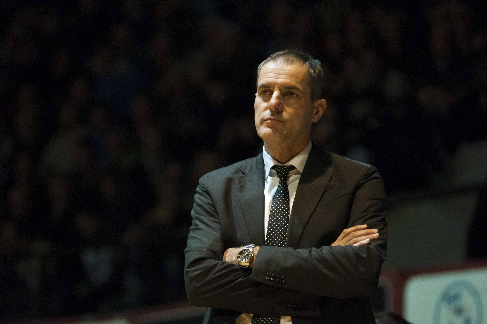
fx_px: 3547
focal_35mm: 262
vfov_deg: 5.2
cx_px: 244
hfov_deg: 7.9
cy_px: 162
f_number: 2.8
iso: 1600
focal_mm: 175
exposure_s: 1/500
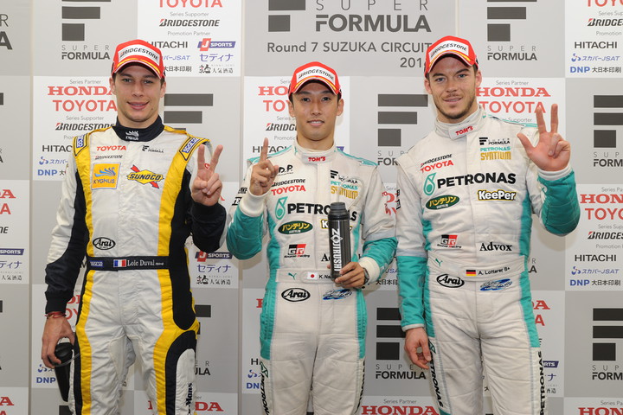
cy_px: 208
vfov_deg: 42.3
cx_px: 312
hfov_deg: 60.3
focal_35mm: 31
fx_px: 536
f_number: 6.7
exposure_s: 1/60
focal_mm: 31
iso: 800
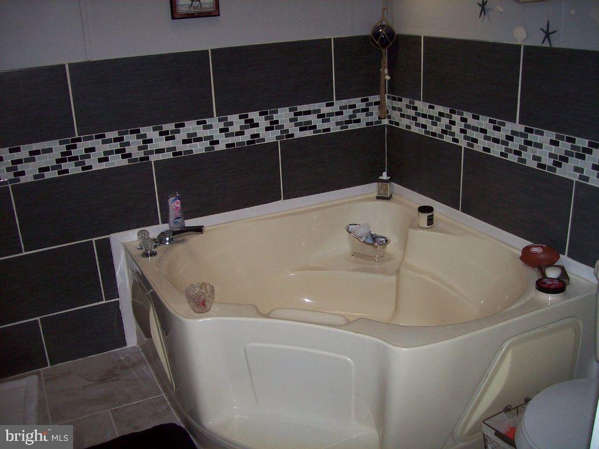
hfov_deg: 51.4
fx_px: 623
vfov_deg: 39.7
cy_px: 224
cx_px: 300
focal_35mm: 36
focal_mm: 6
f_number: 2.7
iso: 80
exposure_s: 1/64
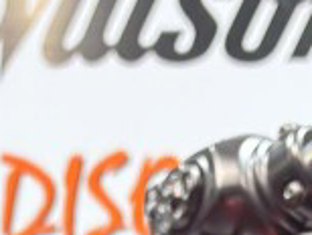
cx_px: 62
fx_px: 1625
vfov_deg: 7.4
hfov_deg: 10.9
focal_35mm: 180
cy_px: 687
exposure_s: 1/120
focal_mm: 5.96
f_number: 1.6
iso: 80
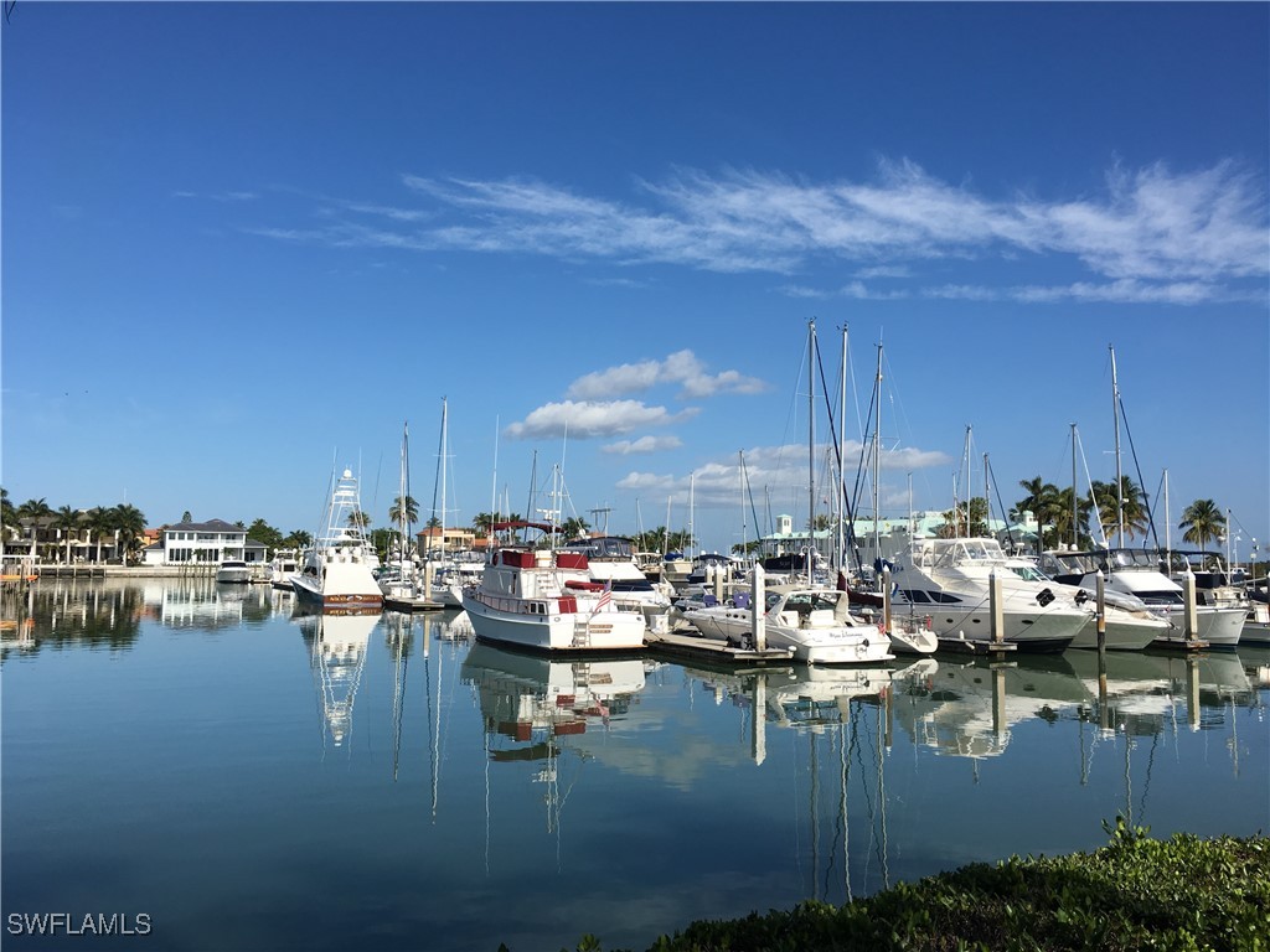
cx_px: 635
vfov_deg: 48.2
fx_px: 1064
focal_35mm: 29
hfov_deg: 61.7
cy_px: 476
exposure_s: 1/2481
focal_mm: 4.15
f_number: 2.2
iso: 25
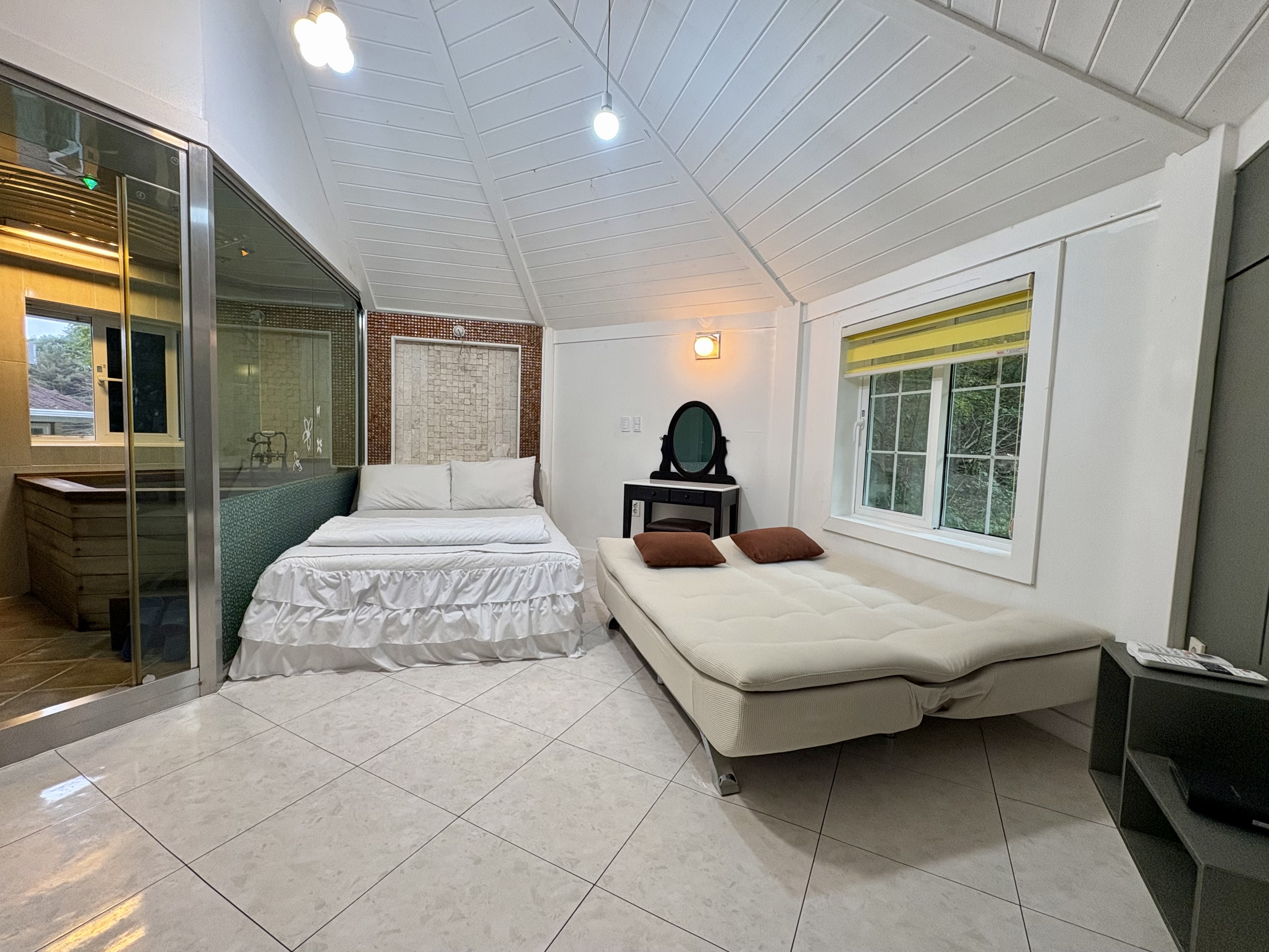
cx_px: 634
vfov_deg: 85.7
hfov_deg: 102.1
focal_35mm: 14
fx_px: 513
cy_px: 476
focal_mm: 2.22
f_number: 2.2
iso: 125
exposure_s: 1/60
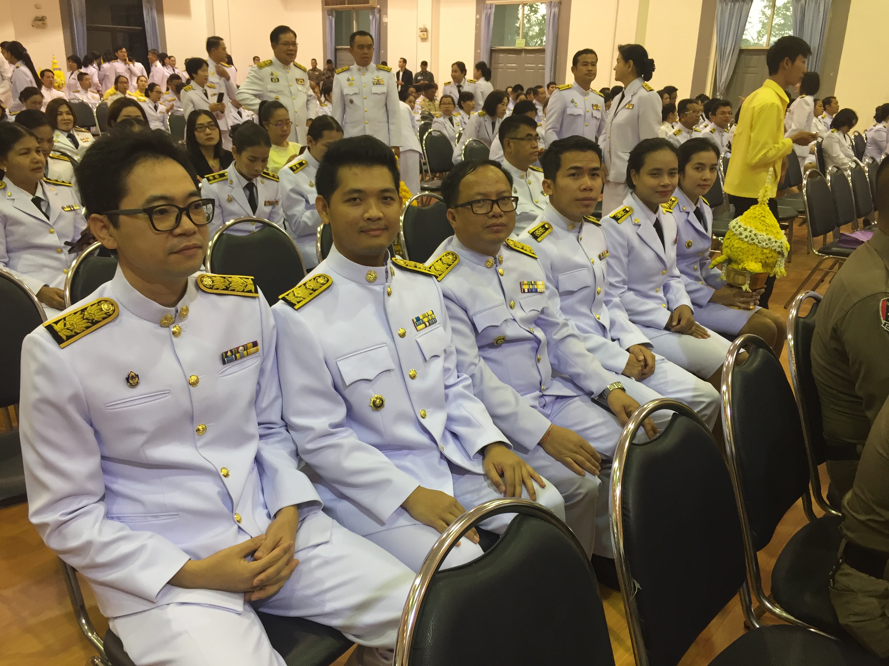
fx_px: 745
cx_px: 444
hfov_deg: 61.7
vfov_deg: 48.2
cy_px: 333
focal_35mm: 29
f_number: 2.2
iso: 100
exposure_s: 1/33
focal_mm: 4.15
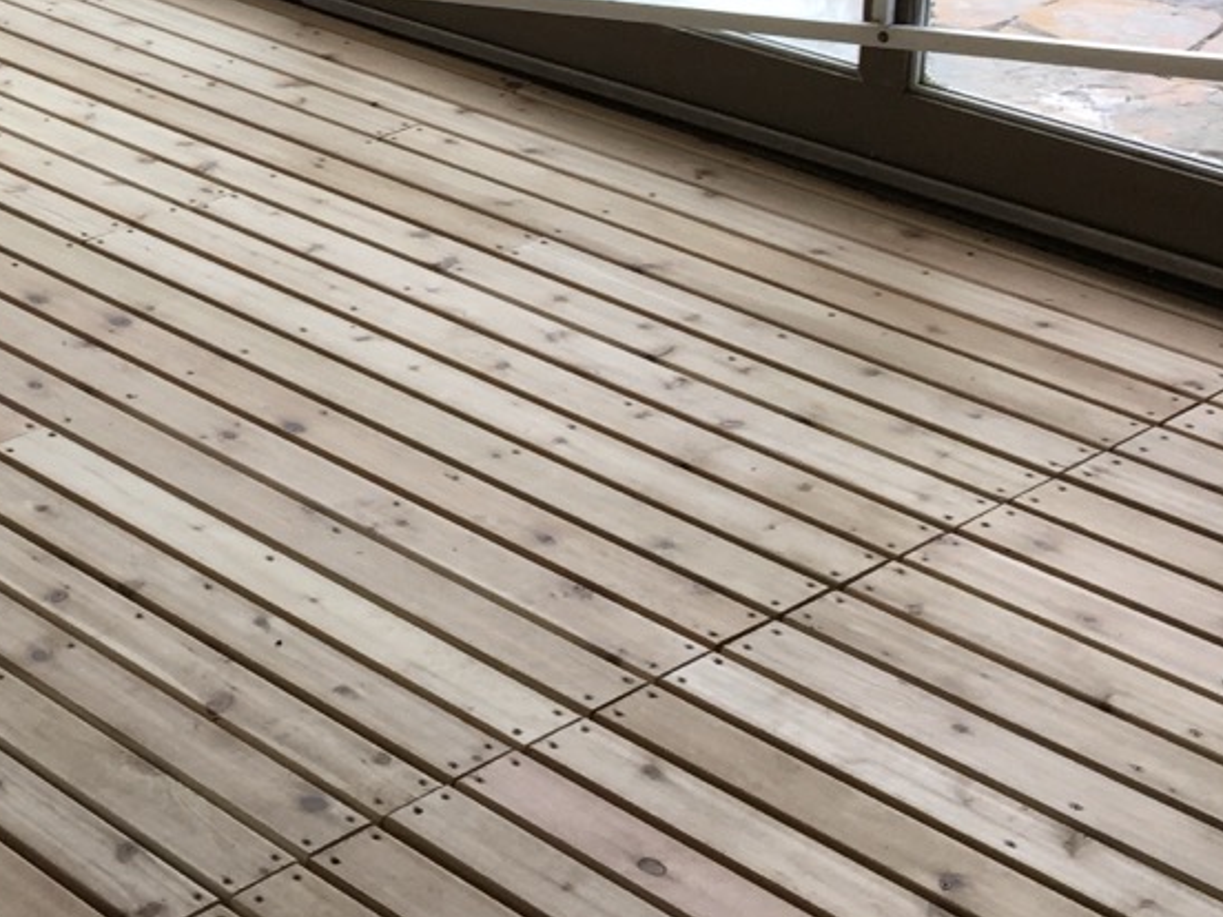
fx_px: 2968
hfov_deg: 22.0
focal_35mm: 84
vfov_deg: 17.3
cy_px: 104
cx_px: -140
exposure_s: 1/120
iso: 32
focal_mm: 4.15
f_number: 2.2
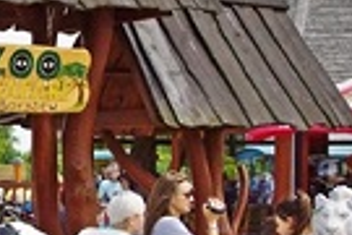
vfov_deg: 9.9
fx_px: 1339
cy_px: 231
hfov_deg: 14.4
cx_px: -85
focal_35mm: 137
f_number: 3.2
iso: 800
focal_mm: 24
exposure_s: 1/6400
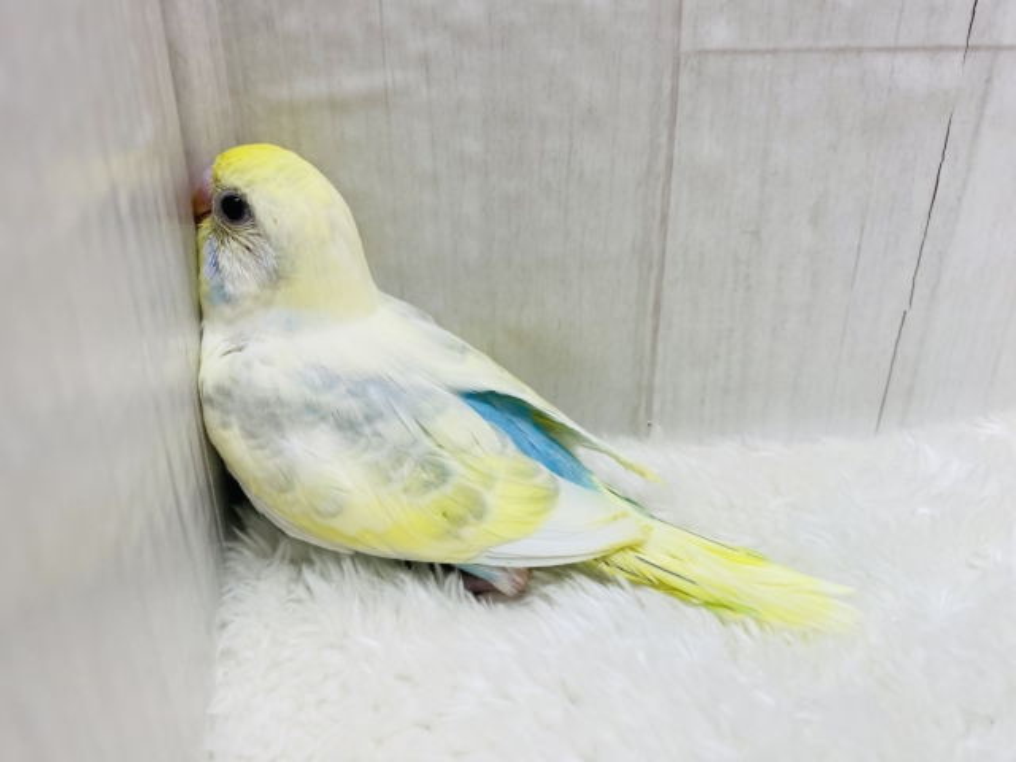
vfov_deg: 54.9
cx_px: 508
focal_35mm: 25
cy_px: 381
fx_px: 734
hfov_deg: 69.4
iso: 64
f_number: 1.8
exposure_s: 1/100
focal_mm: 4.25
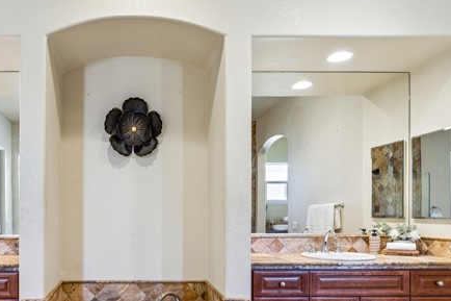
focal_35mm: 29
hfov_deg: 62.0
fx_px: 360
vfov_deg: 44.3
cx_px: 137
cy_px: 214
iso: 100
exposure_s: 3.2
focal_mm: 19.5
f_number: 13
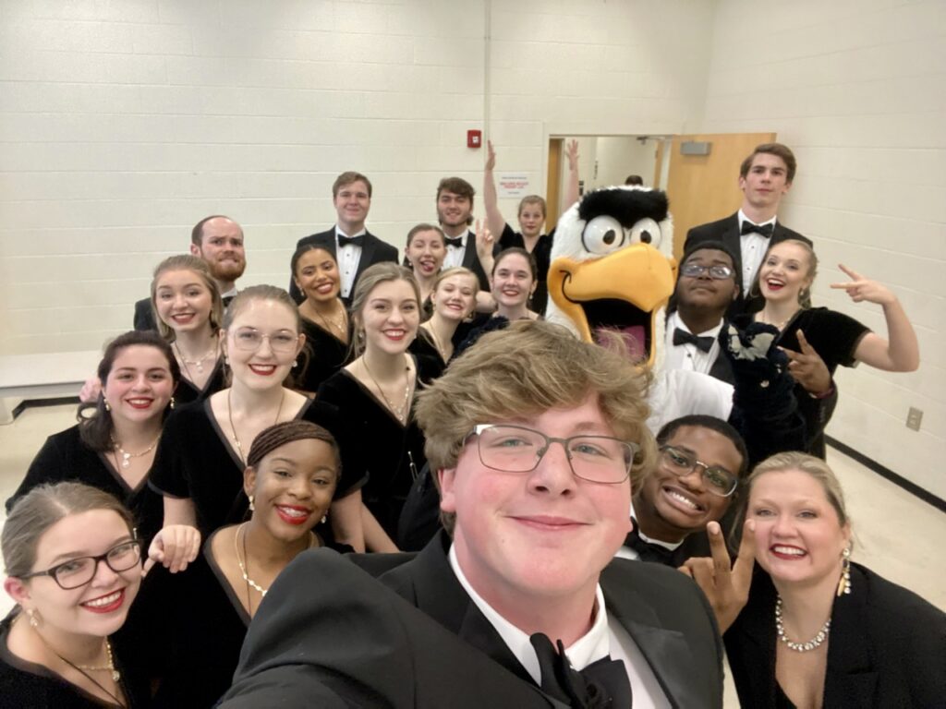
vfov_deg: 58.9
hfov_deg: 73.9
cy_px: 354
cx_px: 473
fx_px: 629
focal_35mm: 23
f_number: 2.2
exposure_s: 1/60
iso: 320
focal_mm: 2.71
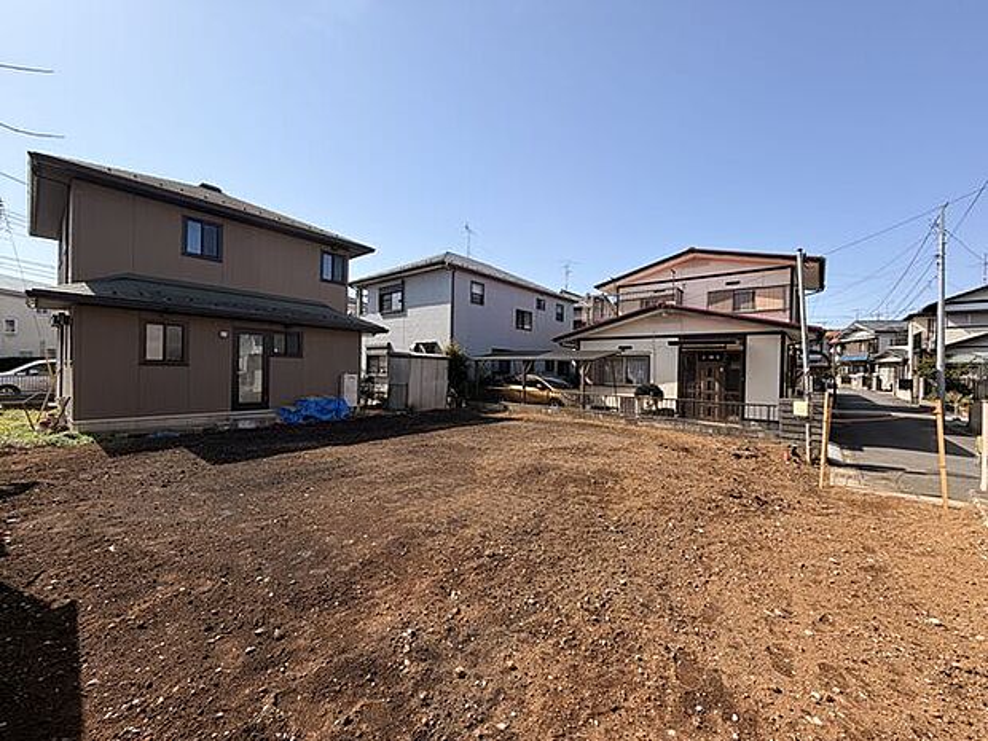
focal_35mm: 14
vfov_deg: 85.7
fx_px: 400
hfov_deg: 102.1
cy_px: 370
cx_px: 494
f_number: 2.2
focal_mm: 2.22
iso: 25
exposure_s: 1/770
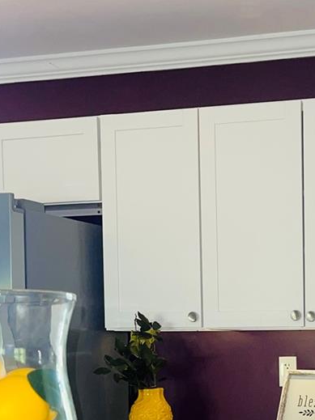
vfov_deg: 24.5
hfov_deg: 18.4
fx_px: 935
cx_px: 344
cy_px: 388
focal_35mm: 77
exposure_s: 1/17
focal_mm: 5.1
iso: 64
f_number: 1.6
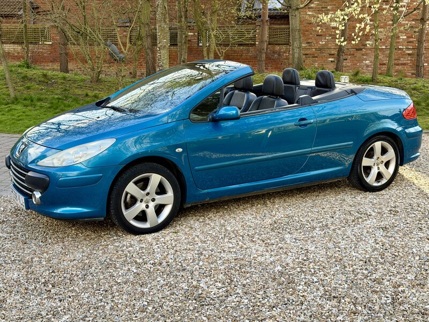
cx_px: 214
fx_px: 595
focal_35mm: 48
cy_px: 161
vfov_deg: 30.3
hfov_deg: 39.7
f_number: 1.78
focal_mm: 6.76
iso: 80
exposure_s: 1/407
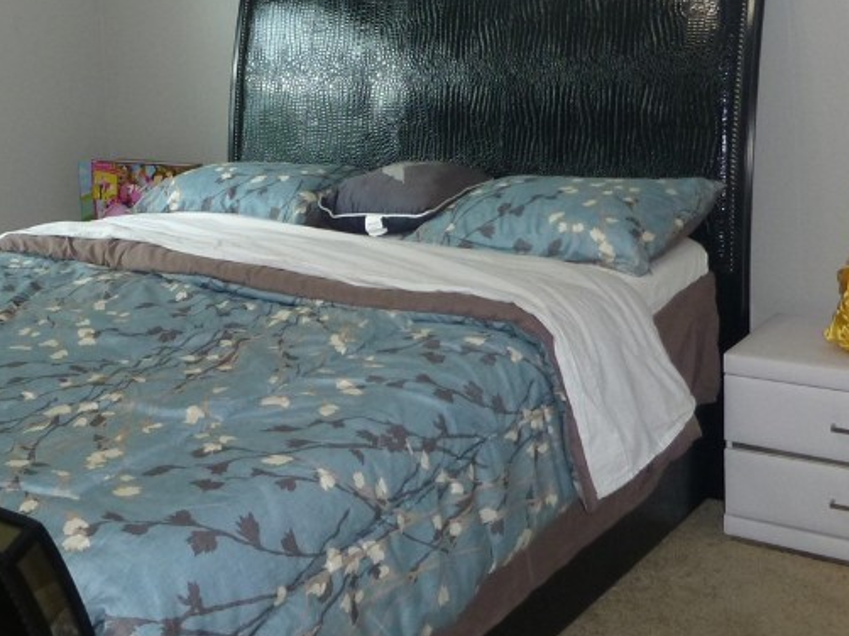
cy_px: 179
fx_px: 1201
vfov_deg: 29.3
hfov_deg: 38.0
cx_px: 213
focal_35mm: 49
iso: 320
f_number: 3.3
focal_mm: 4.3
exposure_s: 1/60
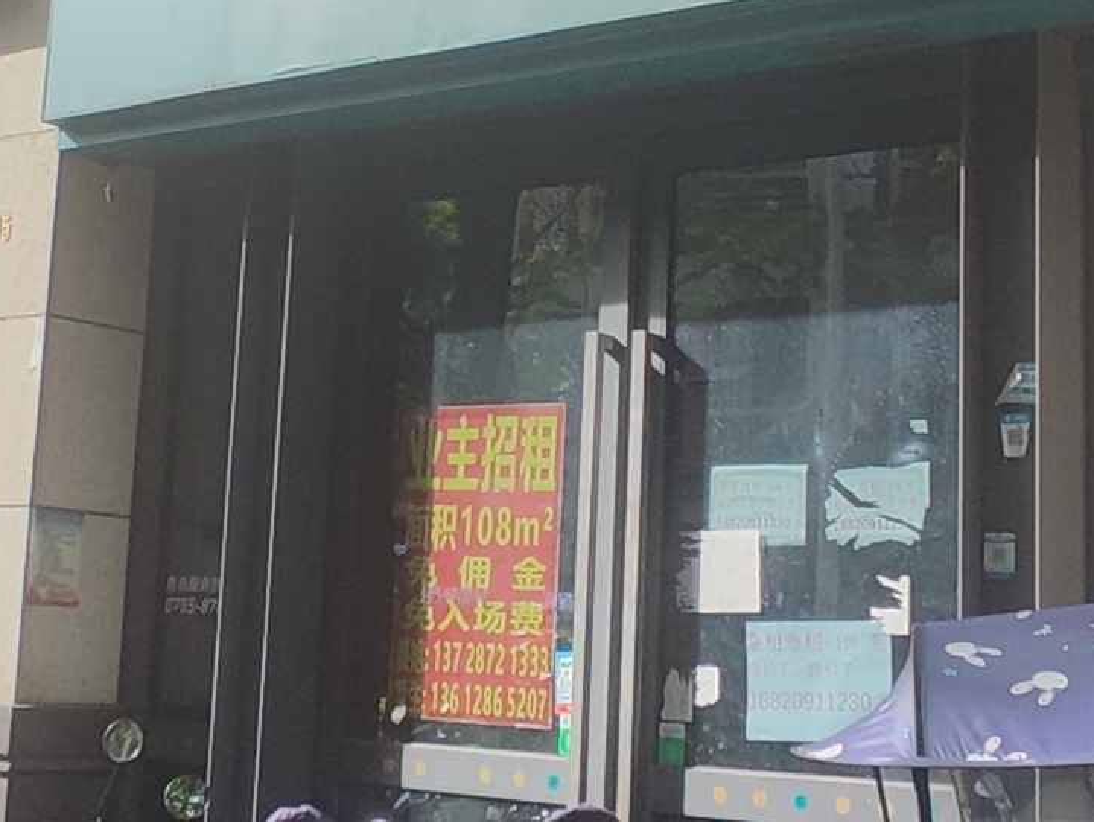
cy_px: 142
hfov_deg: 26.6
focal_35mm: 73
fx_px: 2308
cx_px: 411
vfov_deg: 19.9
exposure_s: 1/720
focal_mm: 1.65
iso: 50
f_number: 2.2
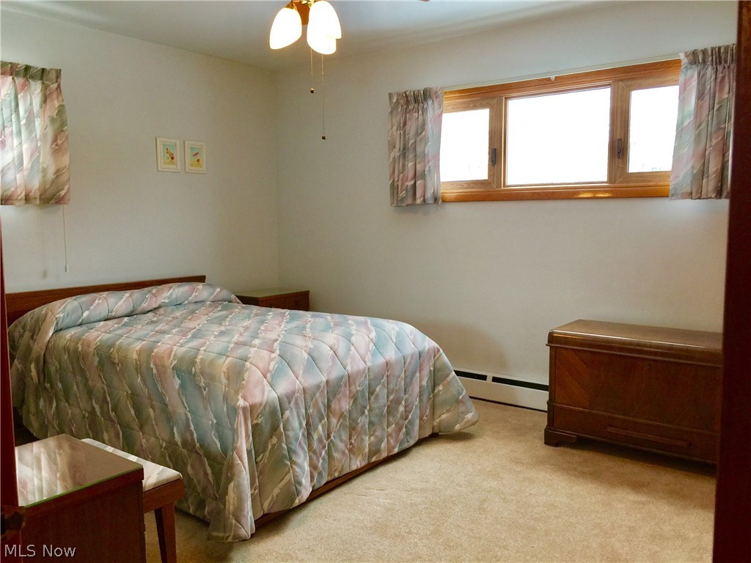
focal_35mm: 29
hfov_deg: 61.7
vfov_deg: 48.2
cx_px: 376
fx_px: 629
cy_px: 282
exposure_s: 1/40
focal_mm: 4.15
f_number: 2.2
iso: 40
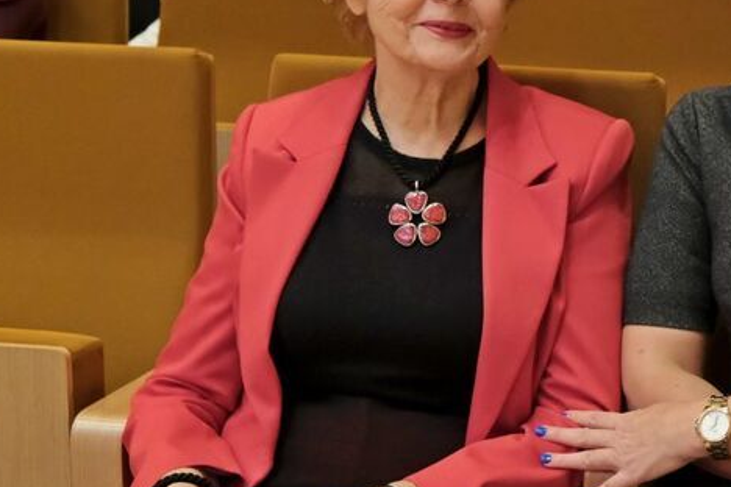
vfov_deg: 14.1
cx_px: 887
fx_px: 1969
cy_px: 212
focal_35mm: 97
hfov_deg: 19.7
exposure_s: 1/56
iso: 3200
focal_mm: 24
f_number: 2.8
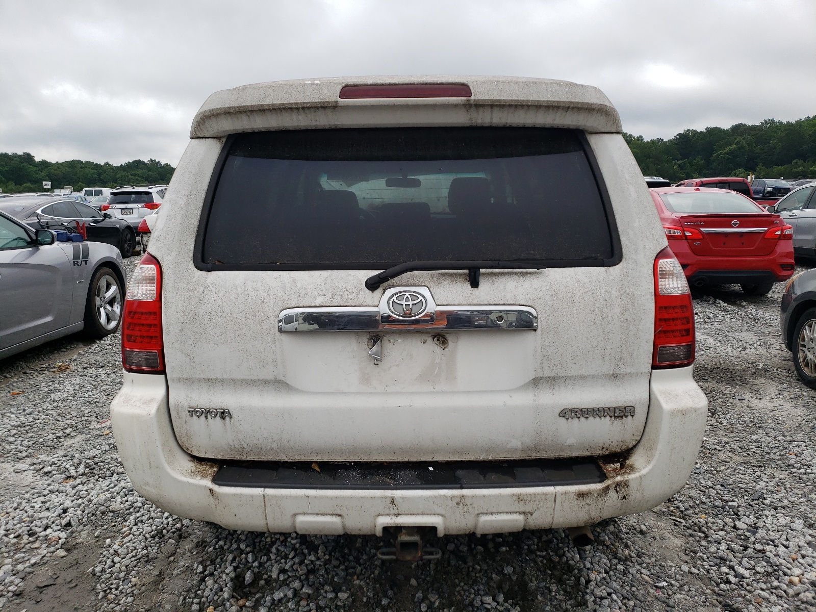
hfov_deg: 67.3
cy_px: 306
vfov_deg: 53.1
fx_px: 613
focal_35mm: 26
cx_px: 408
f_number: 1.5
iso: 50
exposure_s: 1/1667
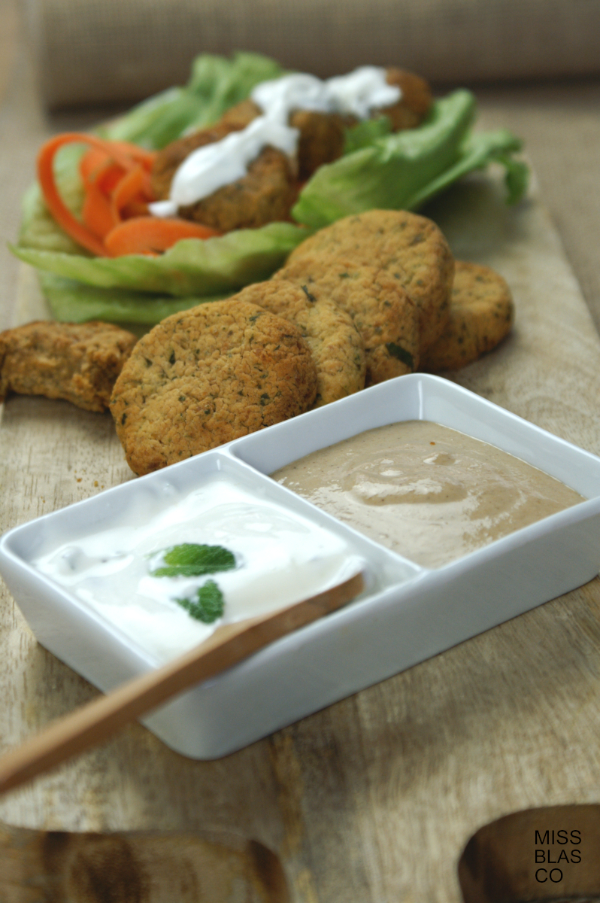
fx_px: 2254
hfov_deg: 15.2
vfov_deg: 22.6
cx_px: 300
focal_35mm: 90
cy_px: 452
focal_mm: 60
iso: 400
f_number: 6.3
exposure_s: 1/250
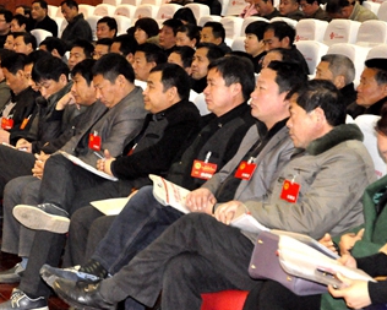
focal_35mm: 128
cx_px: 169
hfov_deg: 15.0
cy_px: 145
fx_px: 1467
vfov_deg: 12.1
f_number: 4.5
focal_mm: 48
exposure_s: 1/60
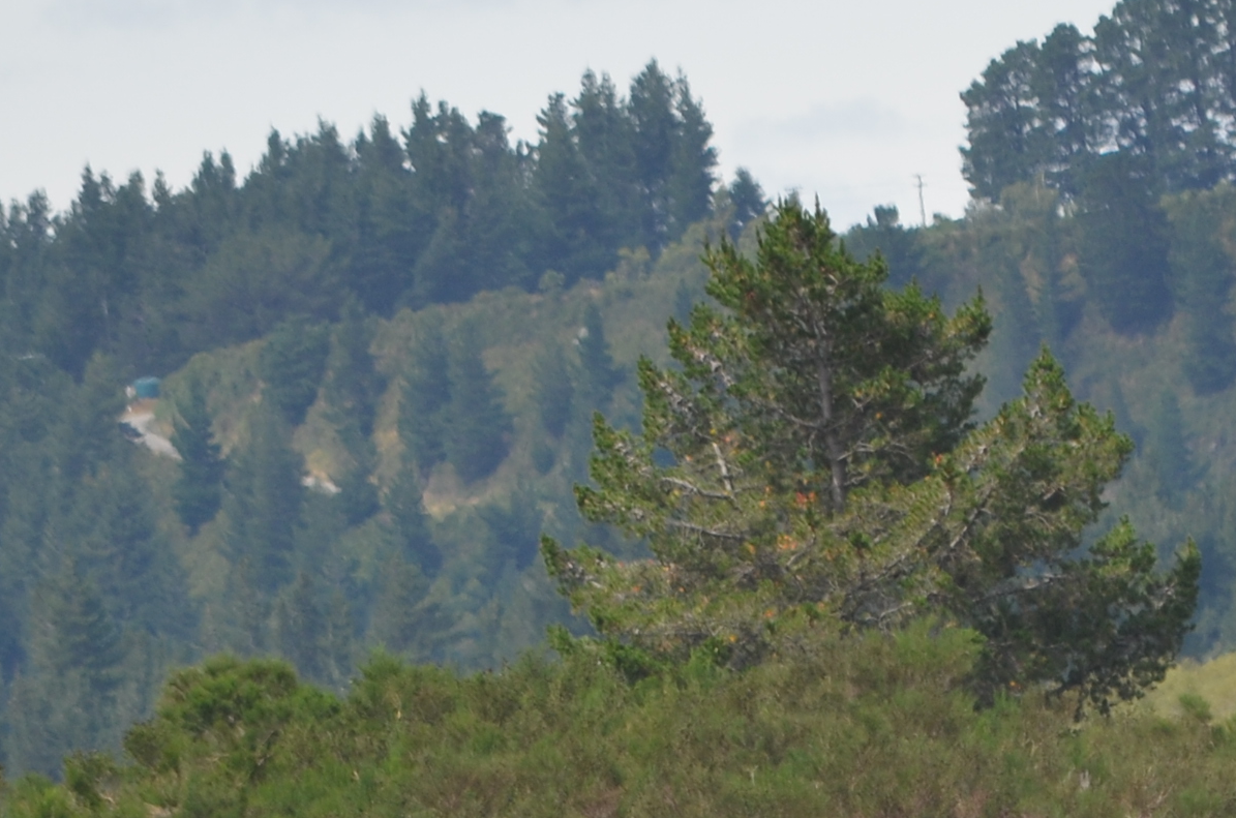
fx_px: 31789
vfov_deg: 1.5
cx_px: 983
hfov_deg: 2.2
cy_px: 1119
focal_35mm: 928
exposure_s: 1/640
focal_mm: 200
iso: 200
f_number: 6.3
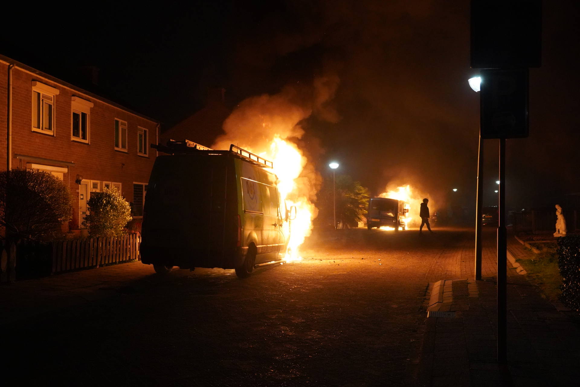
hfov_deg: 53.1
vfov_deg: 36.9
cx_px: 290
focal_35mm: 36
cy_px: 194
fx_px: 580
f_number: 4
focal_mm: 36
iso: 12800
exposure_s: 1/125
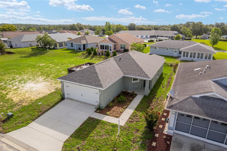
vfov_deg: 57.2
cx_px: 114
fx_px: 139
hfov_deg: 78.6
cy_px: 76
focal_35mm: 22
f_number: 2.8
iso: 110
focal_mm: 8.38
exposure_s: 1/1600
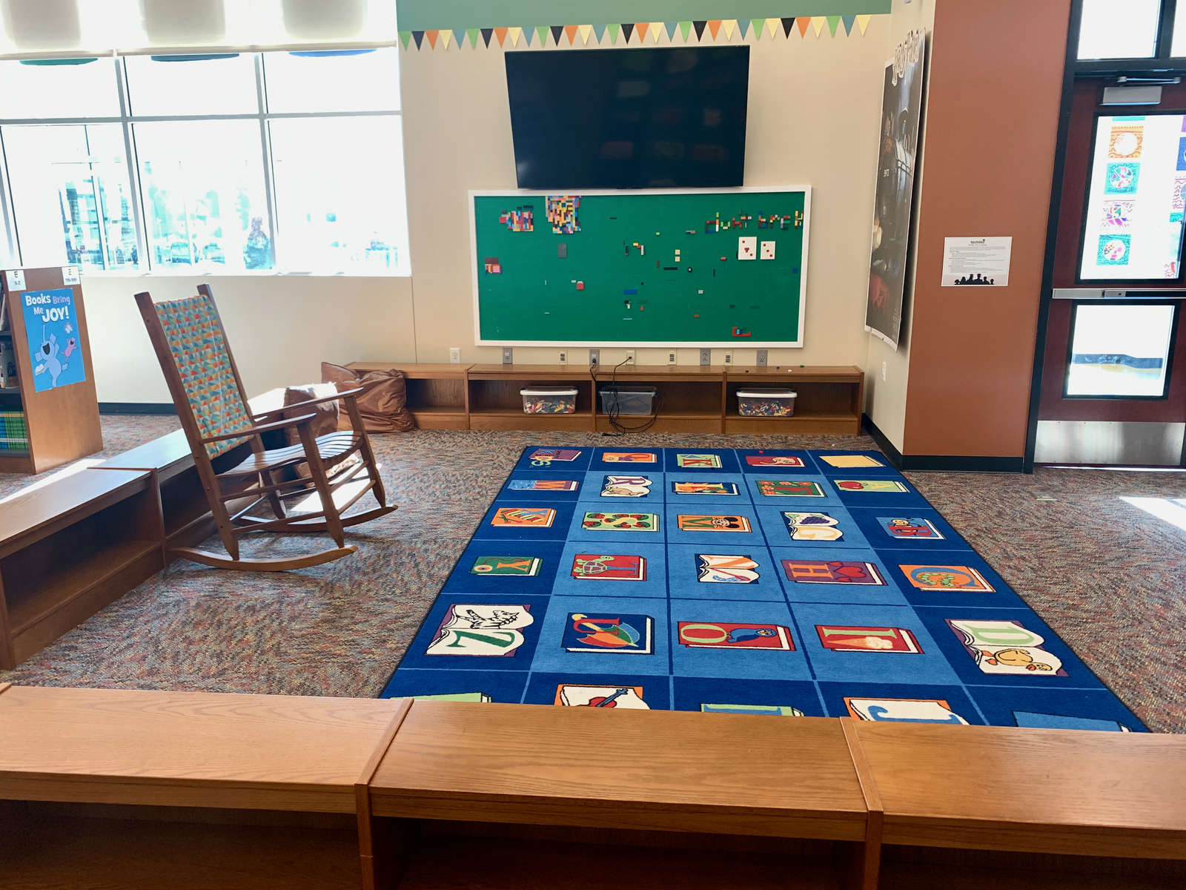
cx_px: 593
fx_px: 891
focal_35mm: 26
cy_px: 445
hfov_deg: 67.3
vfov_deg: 53.1
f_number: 1.8
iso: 100
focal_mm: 4.25
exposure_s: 1/113
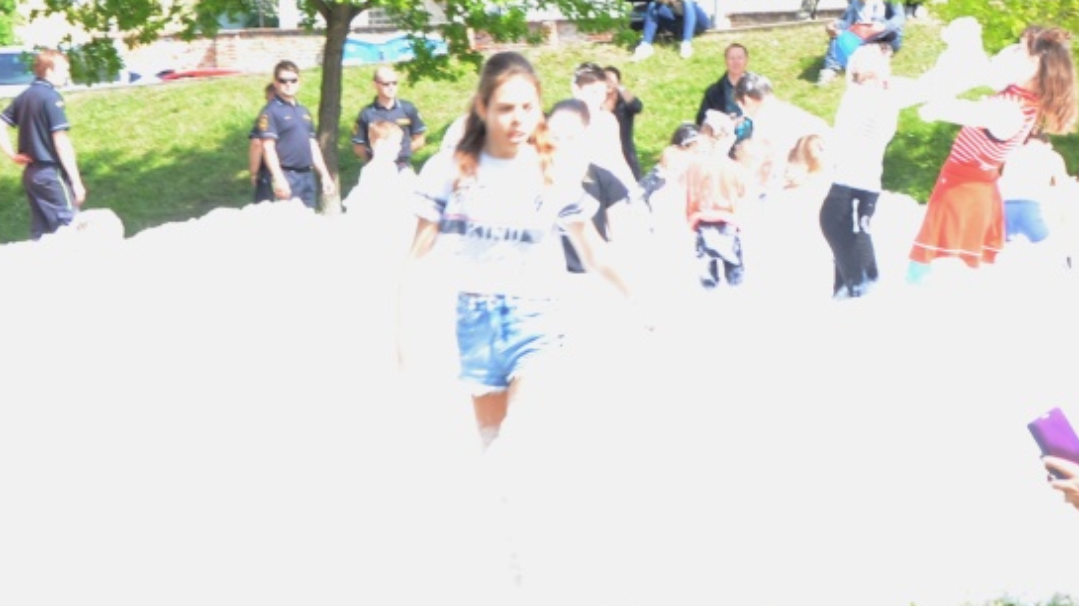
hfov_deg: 16.6
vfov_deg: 9.3
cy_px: -79
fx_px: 3689
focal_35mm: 129
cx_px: 735
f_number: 5.6
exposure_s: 1/80
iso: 100
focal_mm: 28
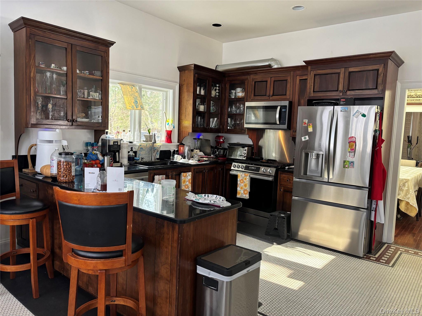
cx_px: 211
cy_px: 158
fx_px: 317
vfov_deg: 53.1
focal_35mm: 26
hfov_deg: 67.3
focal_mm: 5.96
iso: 125
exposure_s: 1/117
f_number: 1.6
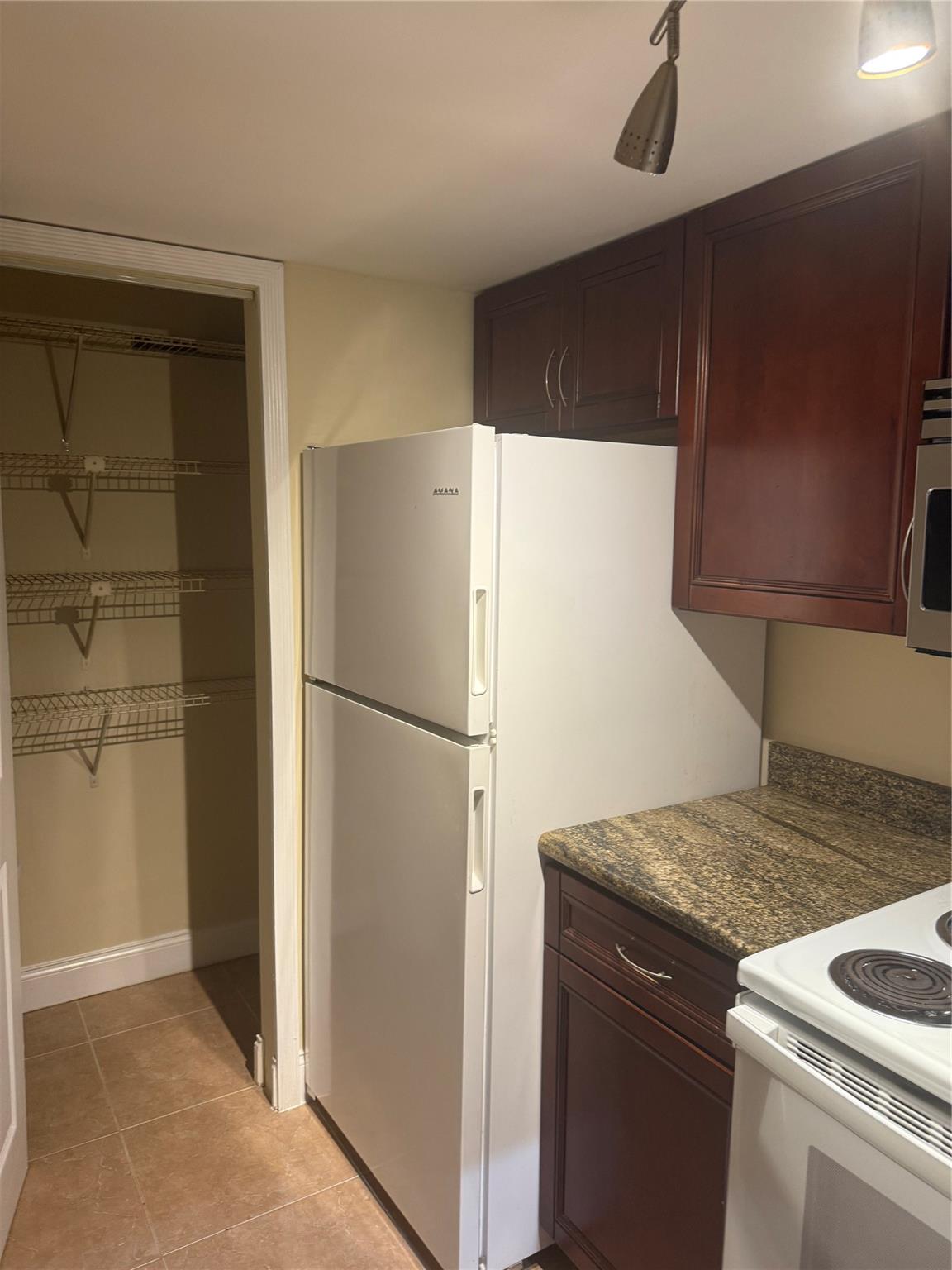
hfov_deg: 56.8
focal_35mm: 24
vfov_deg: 71.6
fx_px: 880
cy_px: 635
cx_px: 476
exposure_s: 1/60
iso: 160
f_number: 1.78
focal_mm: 6.76
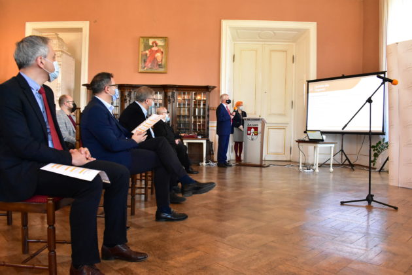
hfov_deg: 67.4
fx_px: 309
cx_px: 206
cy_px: 138
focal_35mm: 27
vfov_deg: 47.9
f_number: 6.3
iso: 6400
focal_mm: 18
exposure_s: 1/100
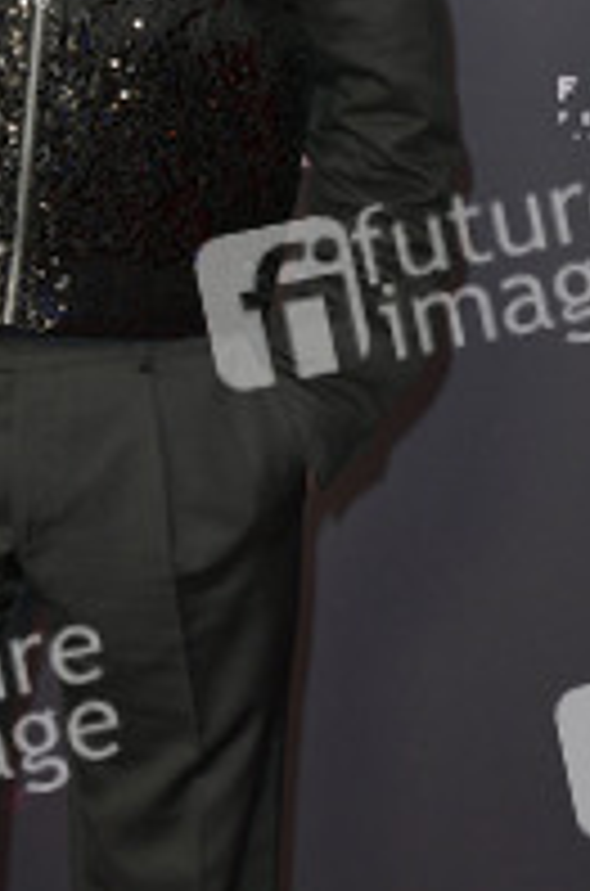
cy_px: 58
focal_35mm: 162
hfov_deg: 8.4
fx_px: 4003
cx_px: 18
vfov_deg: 12.6
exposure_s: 1/250
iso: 1600
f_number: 6.3
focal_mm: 80
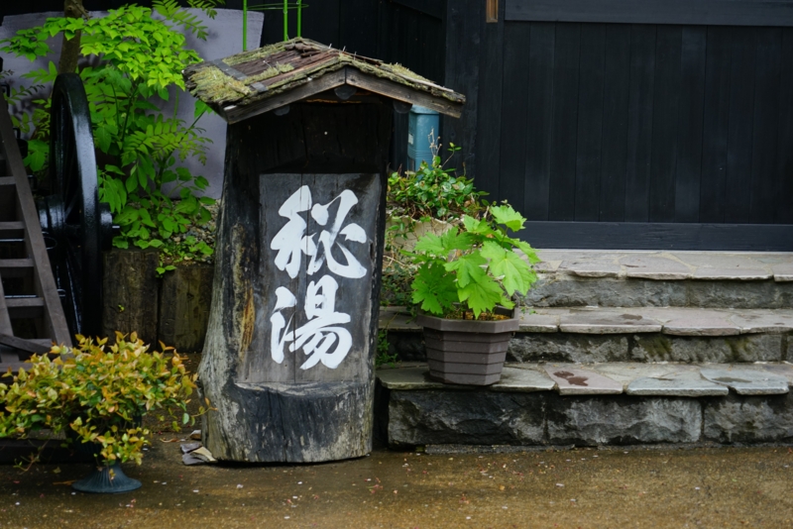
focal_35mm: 139
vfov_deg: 9.9
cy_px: 264
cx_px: 396
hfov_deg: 14.8
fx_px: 3063
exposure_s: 1/160
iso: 320
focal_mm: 139
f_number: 6.3
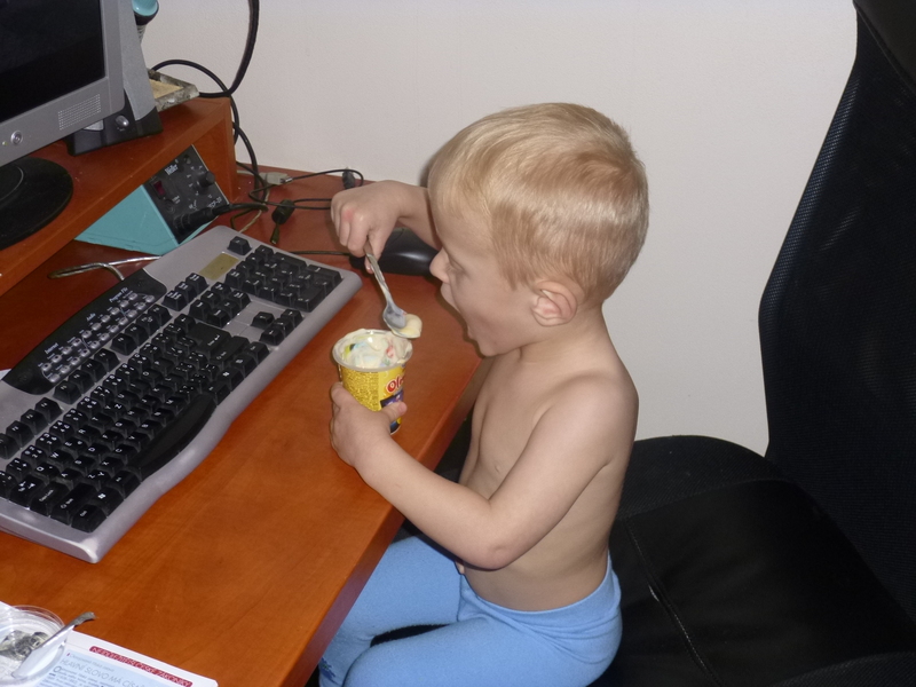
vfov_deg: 30.3
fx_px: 1270
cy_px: 344
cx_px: 458
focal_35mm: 48
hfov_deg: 39.7
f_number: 4
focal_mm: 8.6
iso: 160
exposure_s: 1/60
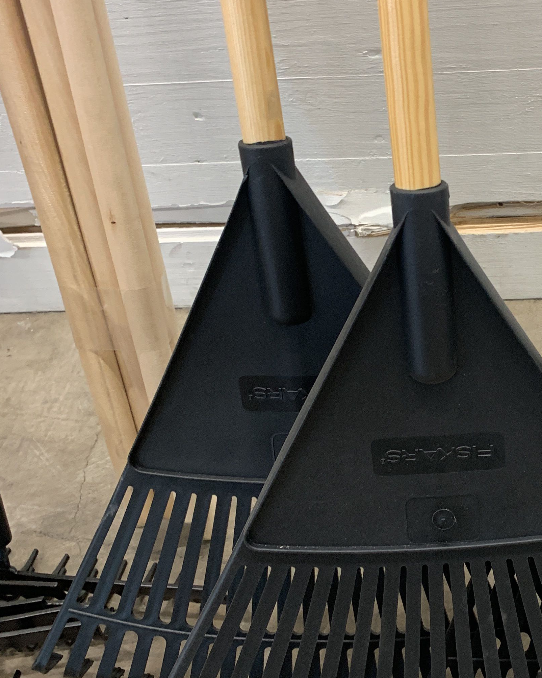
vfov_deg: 36.6
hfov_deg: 28.4
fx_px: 1023
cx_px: 498
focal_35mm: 51
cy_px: 387
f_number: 1.8
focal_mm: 4.25
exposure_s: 1/60
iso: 125
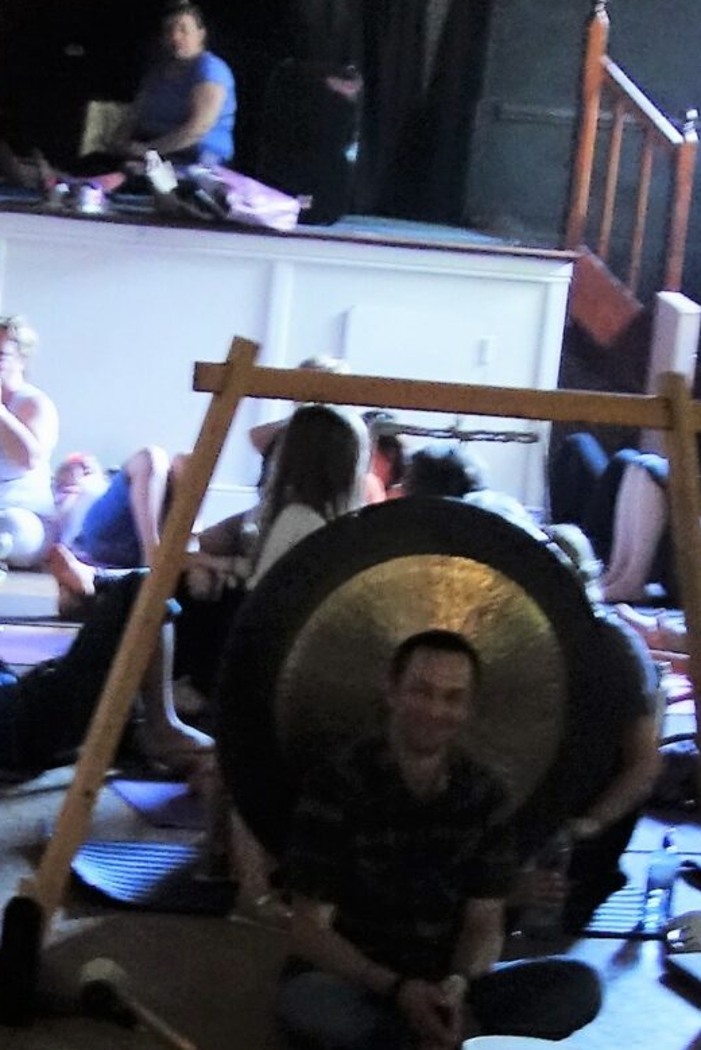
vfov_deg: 22.0
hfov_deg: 14.2
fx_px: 2685
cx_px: 963
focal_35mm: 92
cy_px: 767
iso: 800
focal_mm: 10.4
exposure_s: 1/20
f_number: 1.8
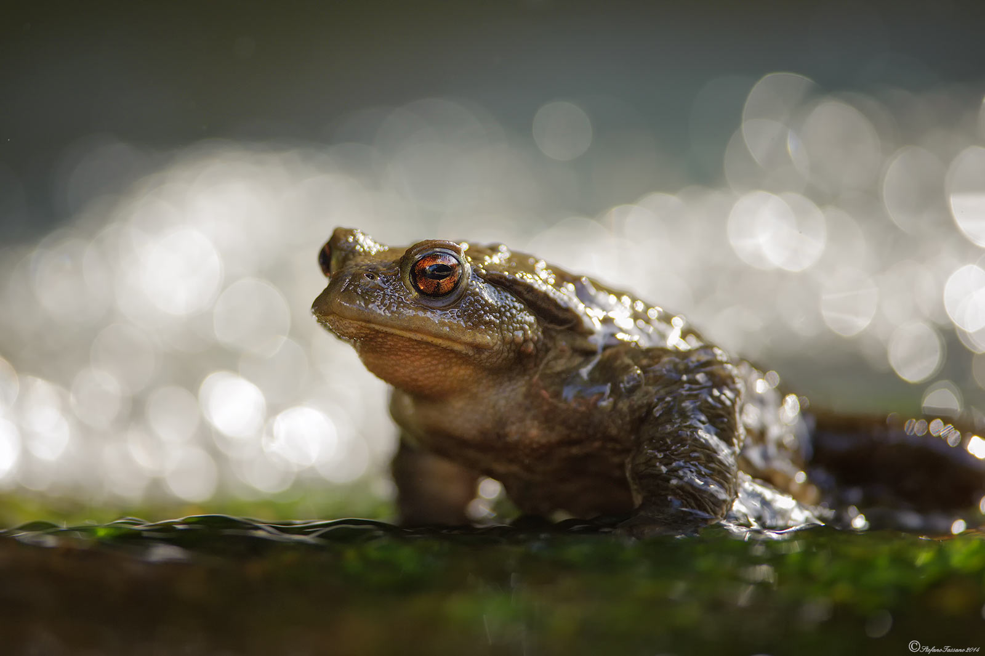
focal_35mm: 300
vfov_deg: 4.6
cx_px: 492
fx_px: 8204
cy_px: 328
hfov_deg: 6.9
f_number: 5
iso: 1000
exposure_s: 1/1000
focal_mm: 300
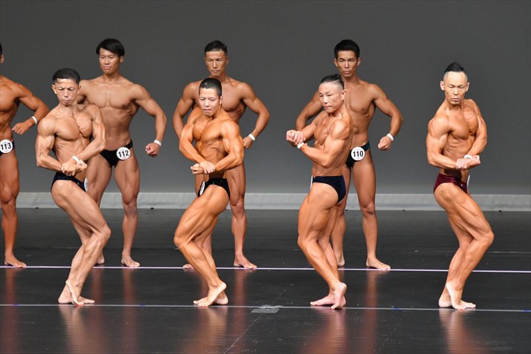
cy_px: 177
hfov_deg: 7.2
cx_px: 266
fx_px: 4202
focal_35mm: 285
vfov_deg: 4.8
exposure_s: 1/400
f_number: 5.6
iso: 5000
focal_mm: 190
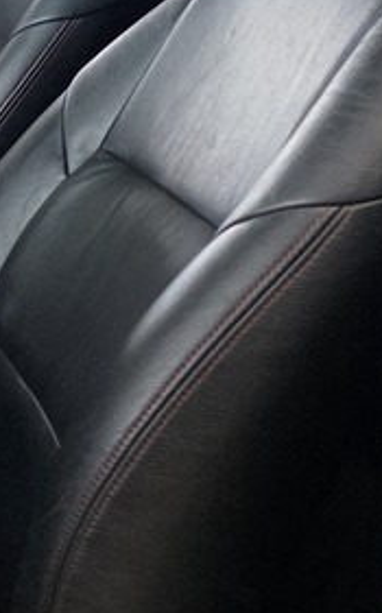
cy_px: 113
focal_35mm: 89
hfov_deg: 13.3
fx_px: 1486
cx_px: -288
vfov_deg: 23.0
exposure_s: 1/100
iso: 250
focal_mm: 6.25
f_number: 1.7
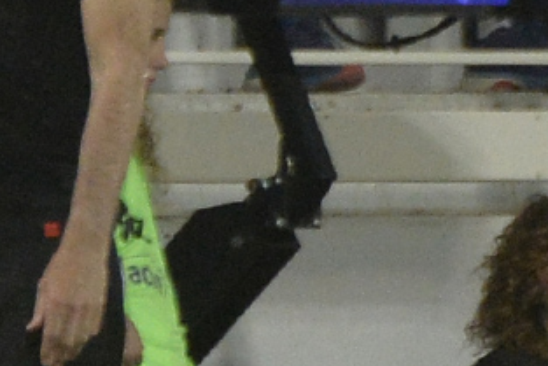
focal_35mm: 1532
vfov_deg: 0.9
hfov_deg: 1.3
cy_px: 196
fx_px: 23330
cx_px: 0
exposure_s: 1/1000
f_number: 5.6
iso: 3200
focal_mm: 400
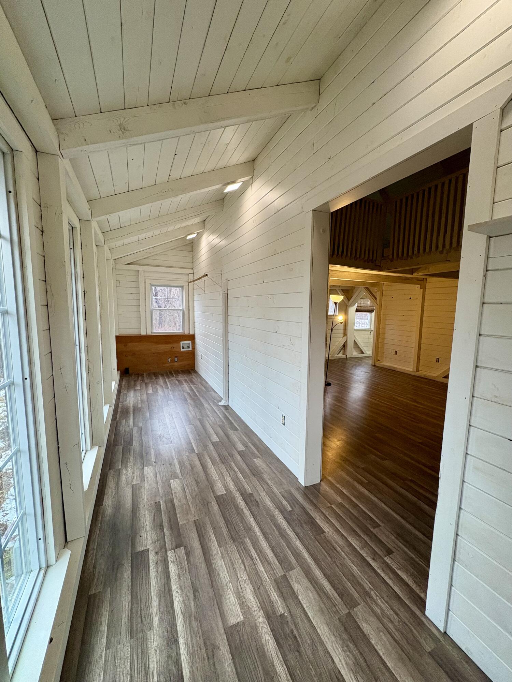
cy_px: 341
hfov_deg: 85.7
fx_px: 276
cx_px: 256
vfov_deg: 102.1
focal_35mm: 14
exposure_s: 1/120
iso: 200
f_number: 2.2
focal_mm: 2.22
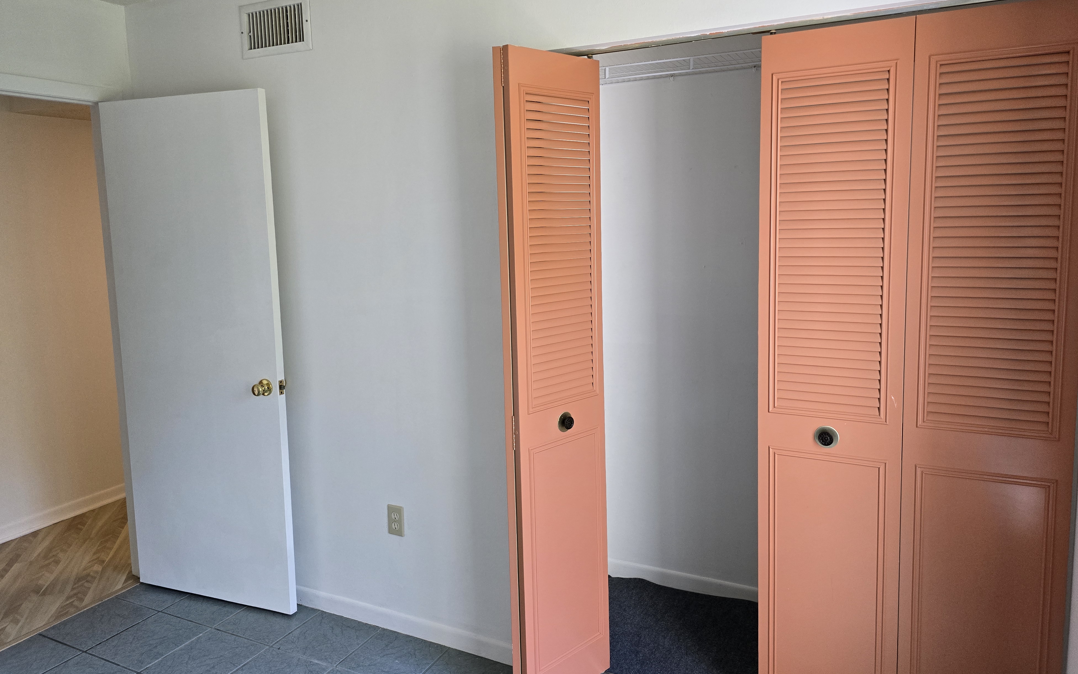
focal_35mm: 25
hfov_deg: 72.5
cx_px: 548
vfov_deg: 49.2
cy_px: 295
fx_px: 734
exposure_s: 1/180
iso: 125
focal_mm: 6.3
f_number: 1.7
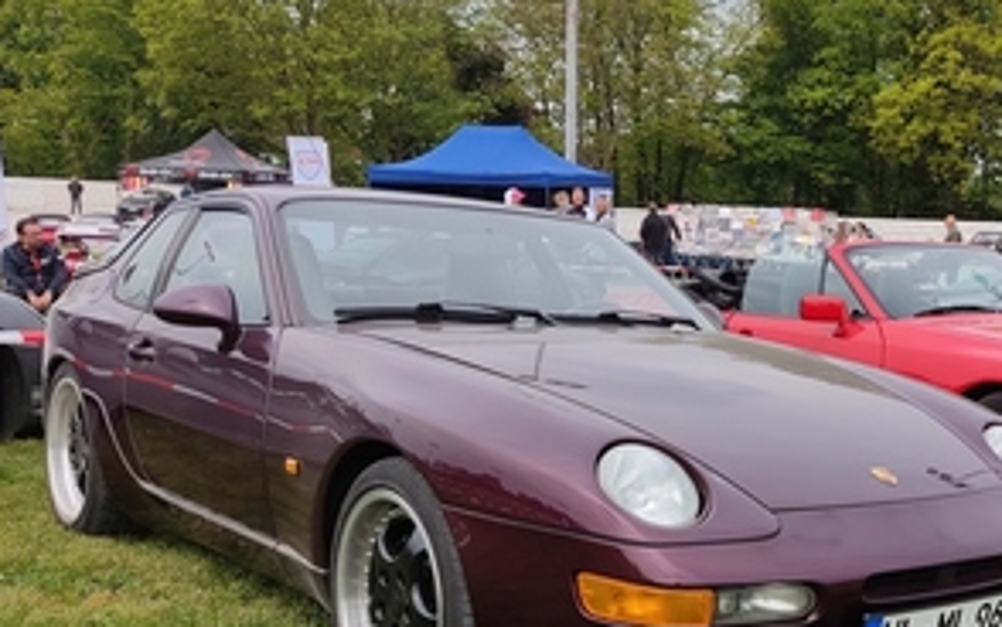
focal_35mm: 48
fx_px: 1311
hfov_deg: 39.4
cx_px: 861
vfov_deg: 26.5
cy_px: 477
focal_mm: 4.71
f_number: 1.79
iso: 50
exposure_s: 1/1215
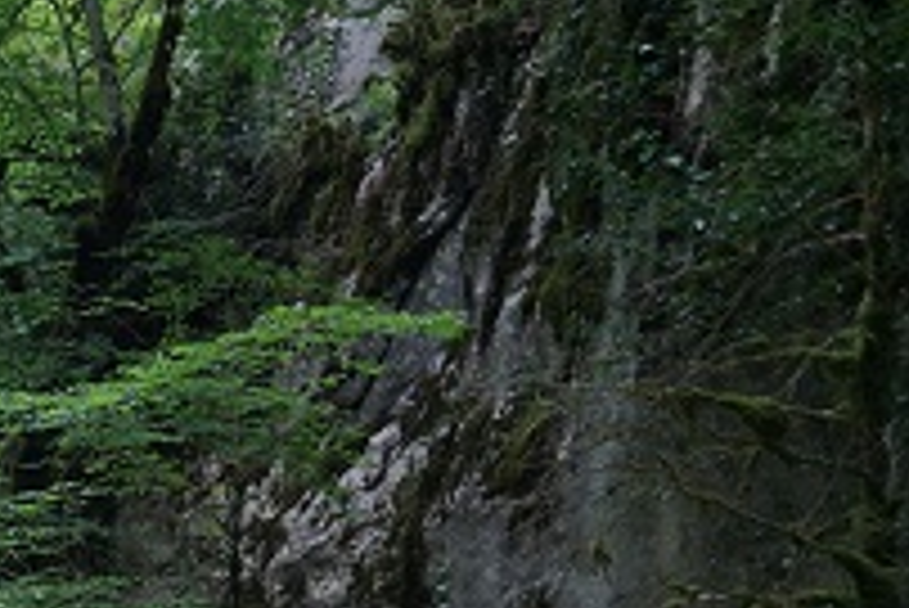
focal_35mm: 92
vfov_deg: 14.1
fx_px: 2325
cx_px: -288
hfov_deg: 20.2
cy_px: 865
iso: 1250
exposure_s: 1/160
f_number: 4
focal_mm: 31
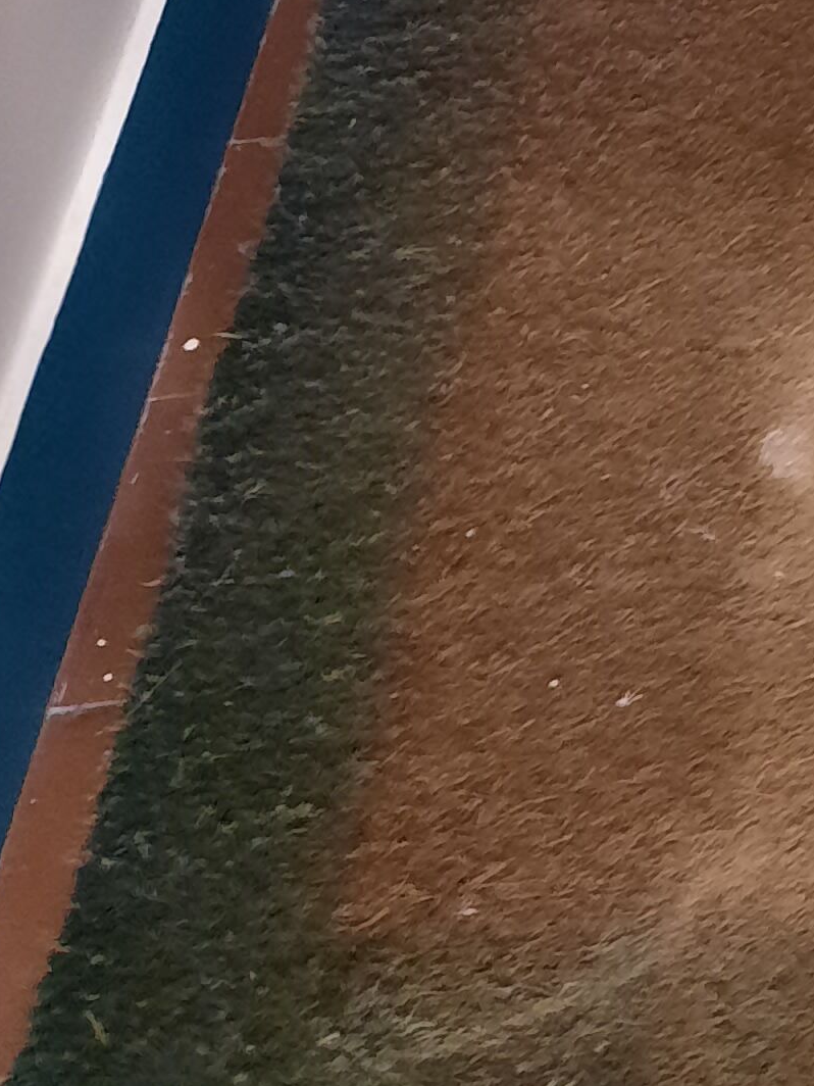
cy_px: -747
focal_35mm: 94
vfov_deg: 17.6
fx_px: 2947
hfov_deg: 14.4
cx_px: 1307
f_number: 2
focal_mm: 4.6
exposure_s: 1/20
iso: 640
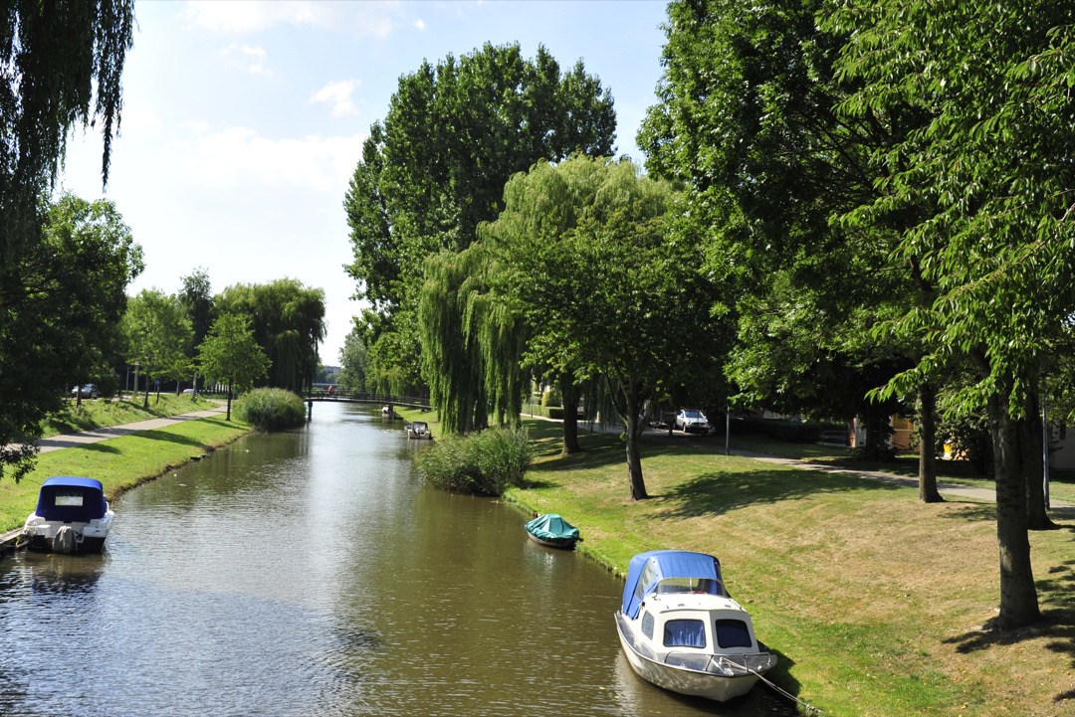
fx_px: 1046
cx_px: 538
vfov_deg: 37.9
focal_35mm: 35
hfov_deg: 54.4
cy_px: 358
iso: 500
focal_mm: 35
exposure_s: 1/640
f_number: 11
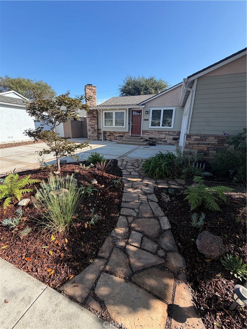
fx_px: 133
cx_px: 124
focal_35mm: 14
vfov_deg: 102.1
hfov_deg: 85.7
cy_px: 164
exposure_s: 1/518
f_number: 2.2
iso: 40
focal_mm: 2.22
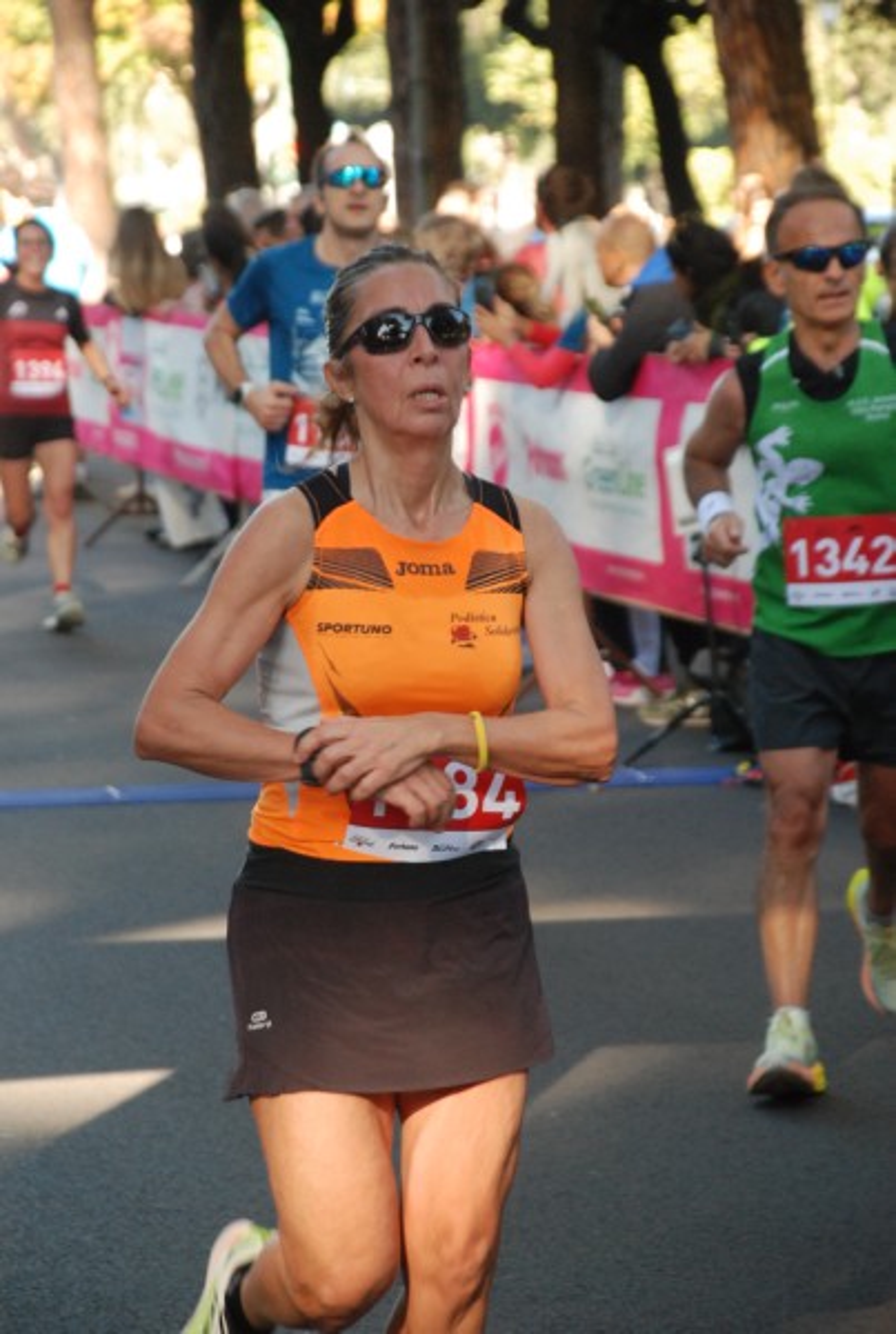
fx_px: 5292
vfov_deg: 14.4
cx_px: 448
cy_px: 667
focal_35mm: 142
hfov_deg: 9.7
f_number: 5.6
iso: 1000
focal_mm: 95
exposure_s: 1/200
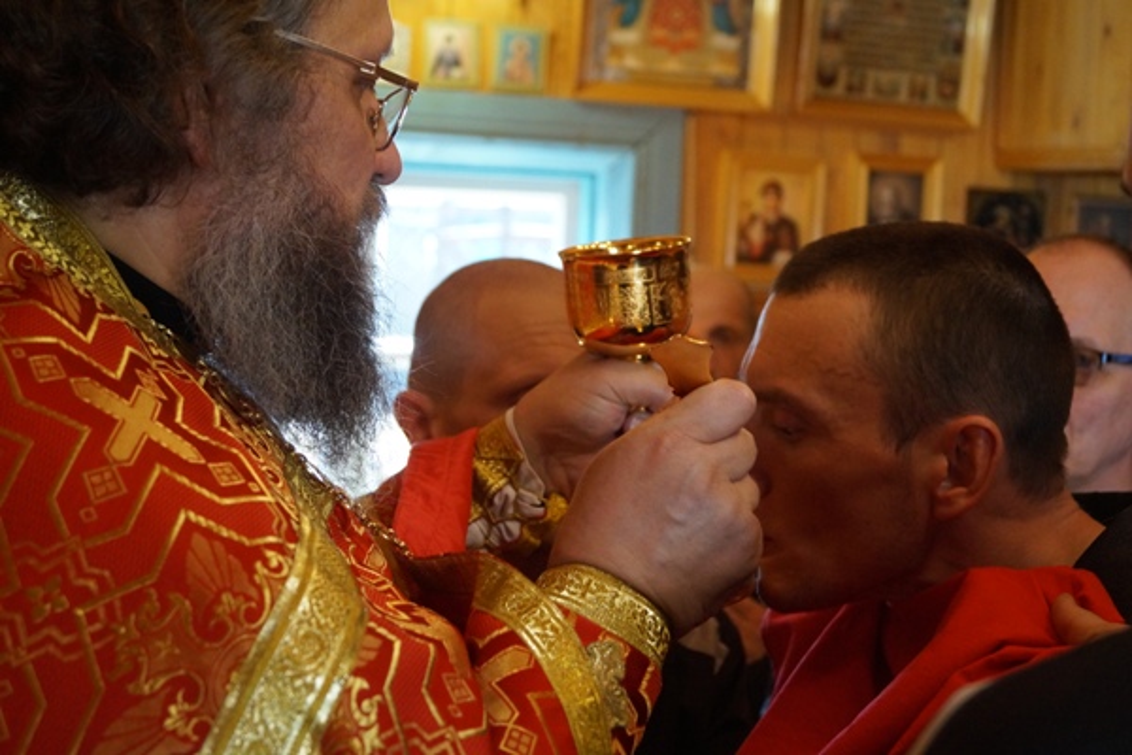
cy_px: 378
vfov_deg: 22.6
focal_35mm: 60
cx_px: 566
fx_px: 1887
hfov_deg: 33.4
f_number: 5.6
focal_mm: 40
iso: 1600
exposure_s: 1/160
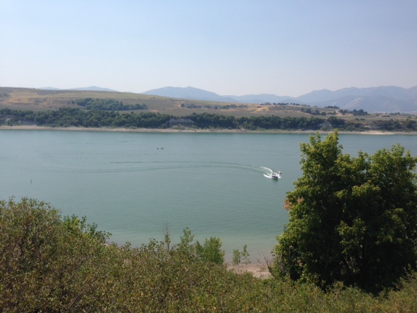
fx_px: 398
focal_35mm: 33
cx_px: 208
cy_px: 156
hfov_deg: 55.4
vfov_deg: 42.9
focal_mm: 4.12
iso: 50
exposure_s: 1/2584
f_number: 2.4
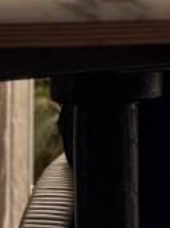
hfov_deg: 1.9
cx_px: 329
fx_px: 5114
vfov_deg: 2.5
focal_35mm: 778
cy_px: -497
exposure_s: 1/99
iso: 80
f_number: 2.8
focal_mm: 15.66
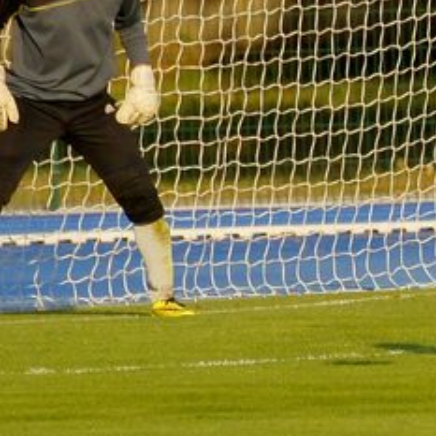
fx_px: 13252
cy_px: 50
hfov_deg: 1.9
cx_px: 436
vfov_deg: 1.9
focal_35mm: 930
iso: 500
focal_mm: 200
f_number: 5.6
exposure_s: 1/2500
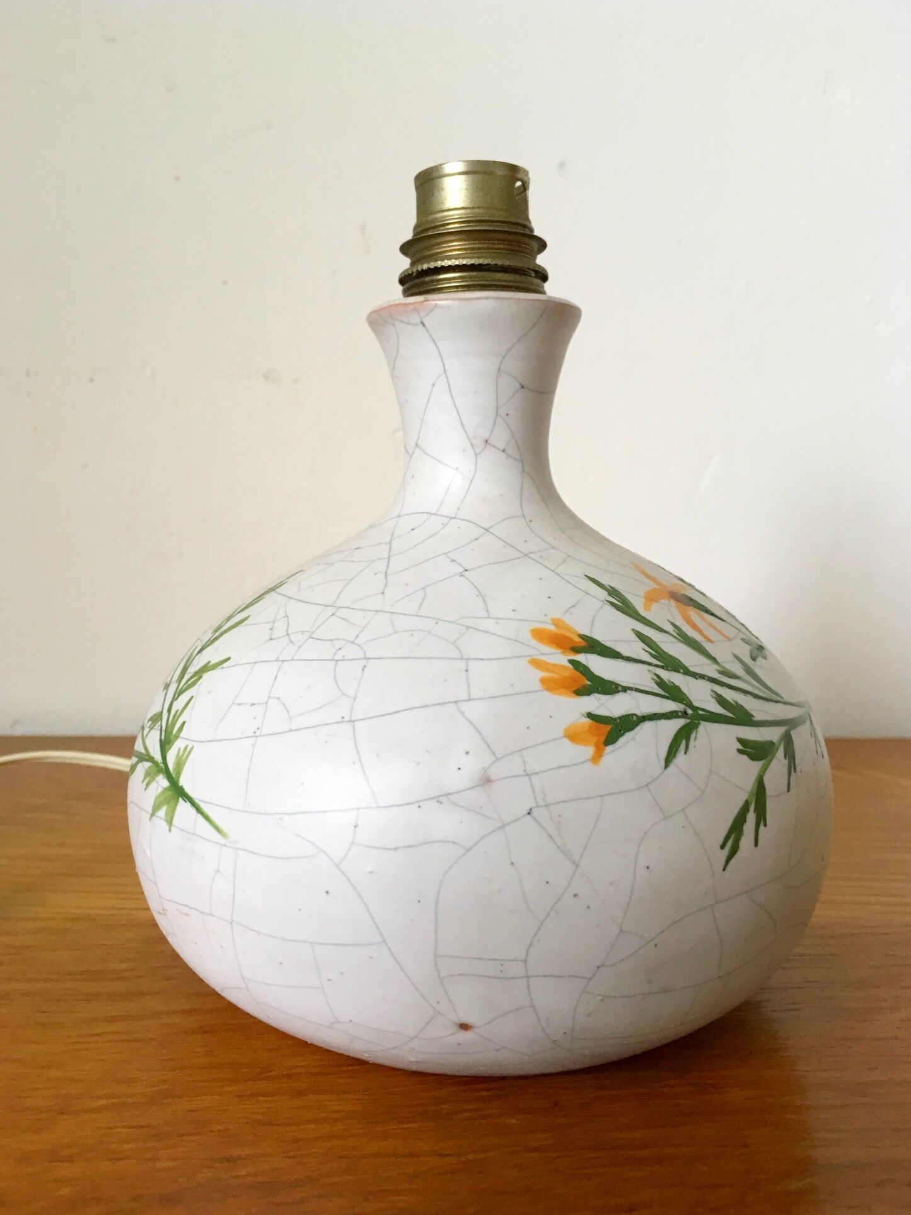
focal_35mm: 30
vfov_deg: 60.0
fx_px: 1053
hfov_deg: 46.8
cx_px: 452
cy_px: 592
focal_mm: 4.15
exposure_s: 1/33
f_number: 2.2
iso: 100
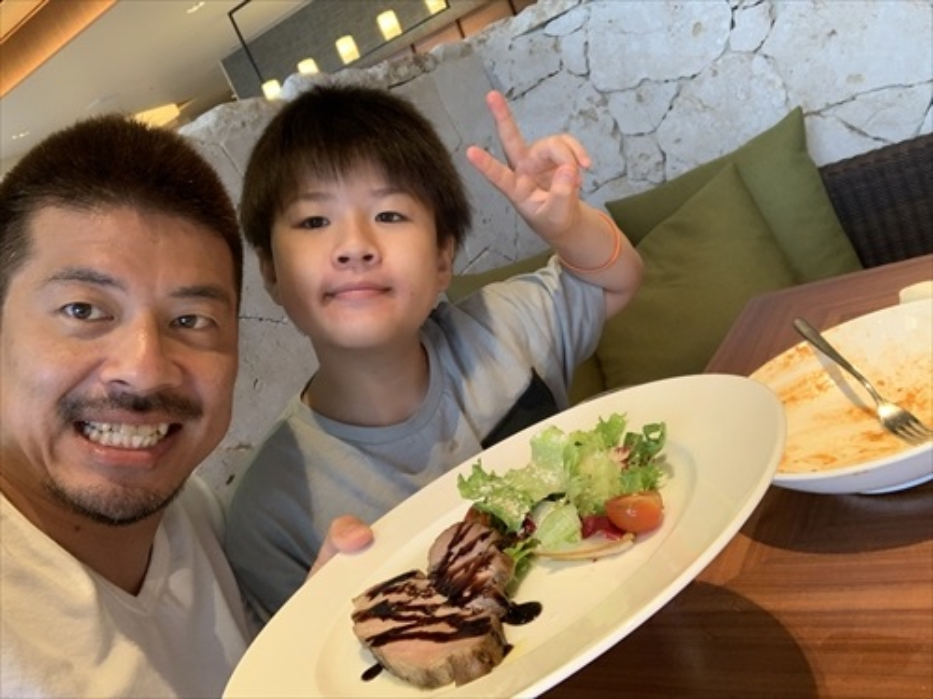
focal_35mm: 32
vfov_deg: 44.2
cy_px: 350
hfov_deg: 56.8
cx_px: 466
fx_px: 862
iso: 250
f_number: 2.2
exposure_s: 1/43
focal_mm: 2.87
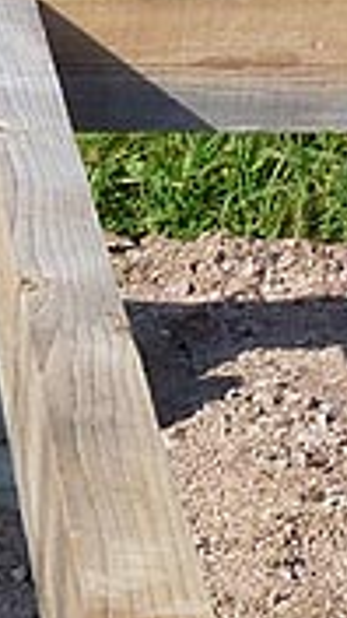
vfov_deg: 11.2
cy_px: 706
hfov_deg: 6.3
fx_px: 3108
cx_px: -84
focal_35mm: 190
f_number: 5.6
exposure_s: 1/320
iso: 100
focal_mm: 4.8
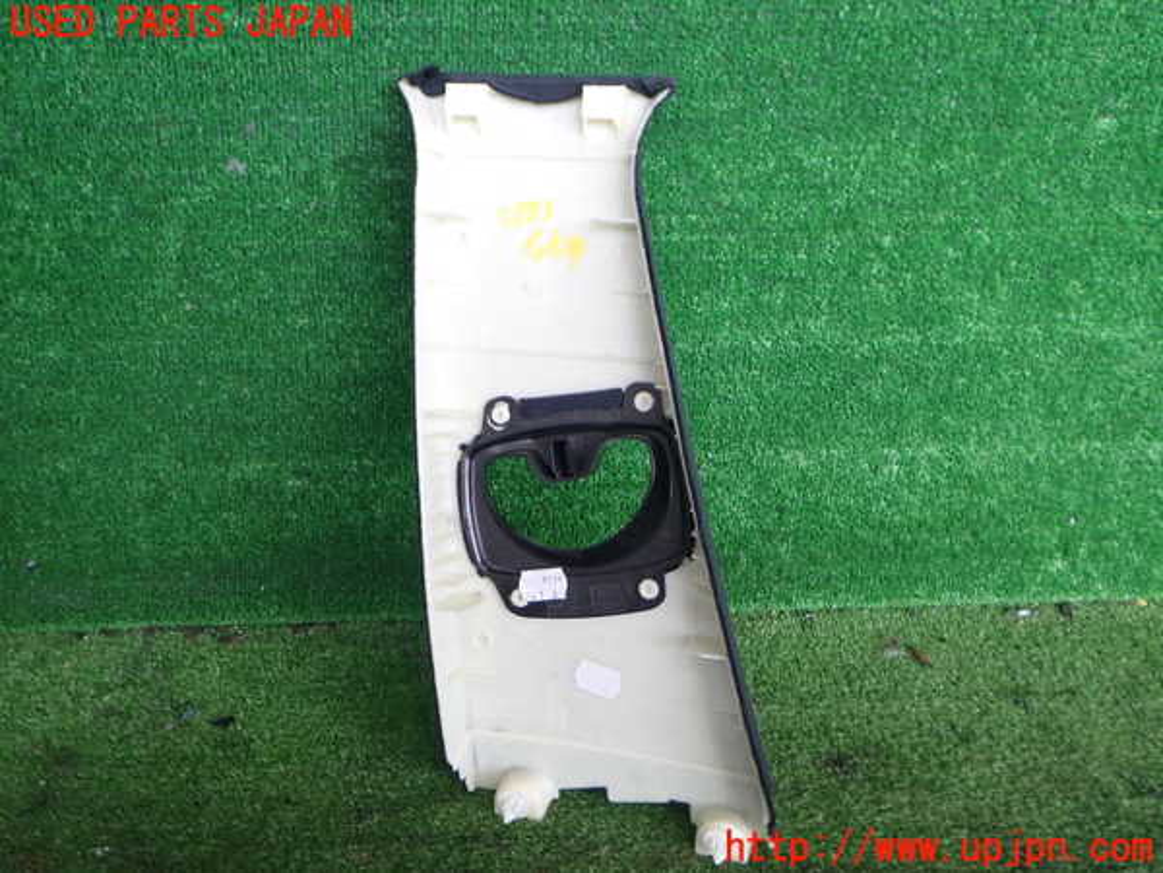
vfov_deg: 46.8
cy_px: 436
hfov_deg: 60.0
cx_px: 582
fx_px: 1008
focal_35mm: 30
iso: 200
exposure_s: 1/125
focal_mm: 5.4
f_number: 2.3
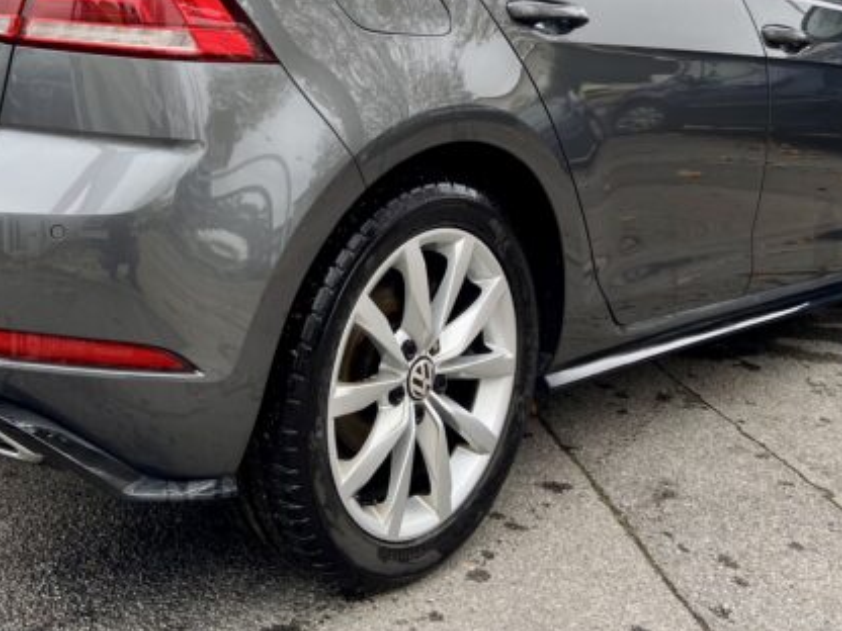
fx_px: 1216
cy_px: 34
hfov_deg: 37.9
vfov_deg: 27.8
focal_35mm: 50
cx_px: 312
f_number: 1.8
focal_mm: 4.25
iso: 40
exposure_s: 1/122
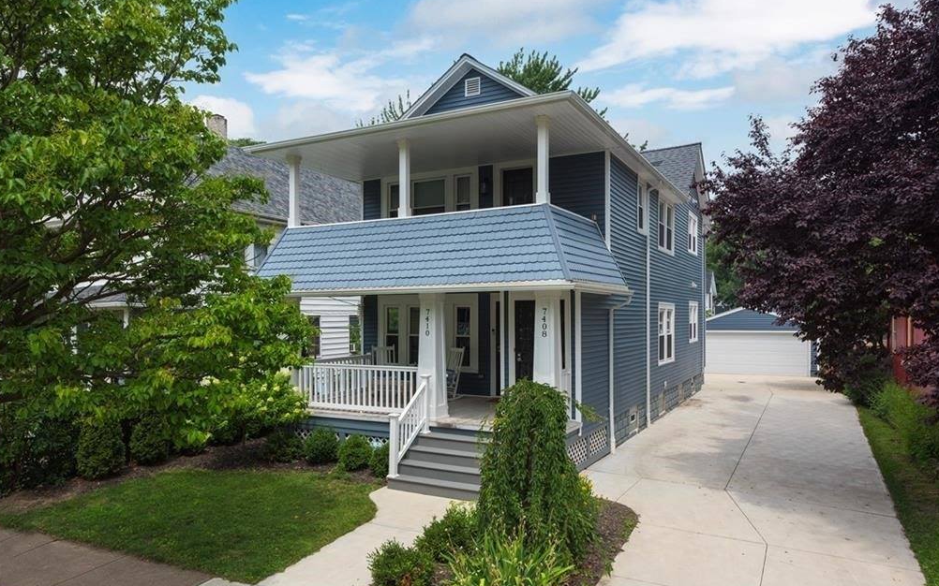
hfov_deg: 72.6
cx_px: 470
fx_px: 640
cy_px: 299
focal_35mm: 25
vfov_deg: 49.3
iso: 400
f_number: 9
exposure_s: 1/800
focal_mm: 24
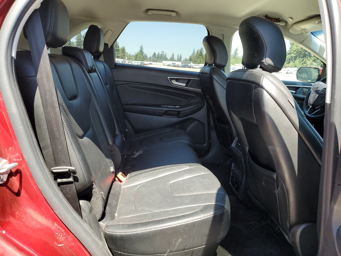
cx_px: 170
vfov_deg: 53.1
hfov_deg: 67.3
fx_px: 256
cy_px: 128
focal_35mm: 26
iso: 50
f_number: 1.5
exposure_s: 1/303
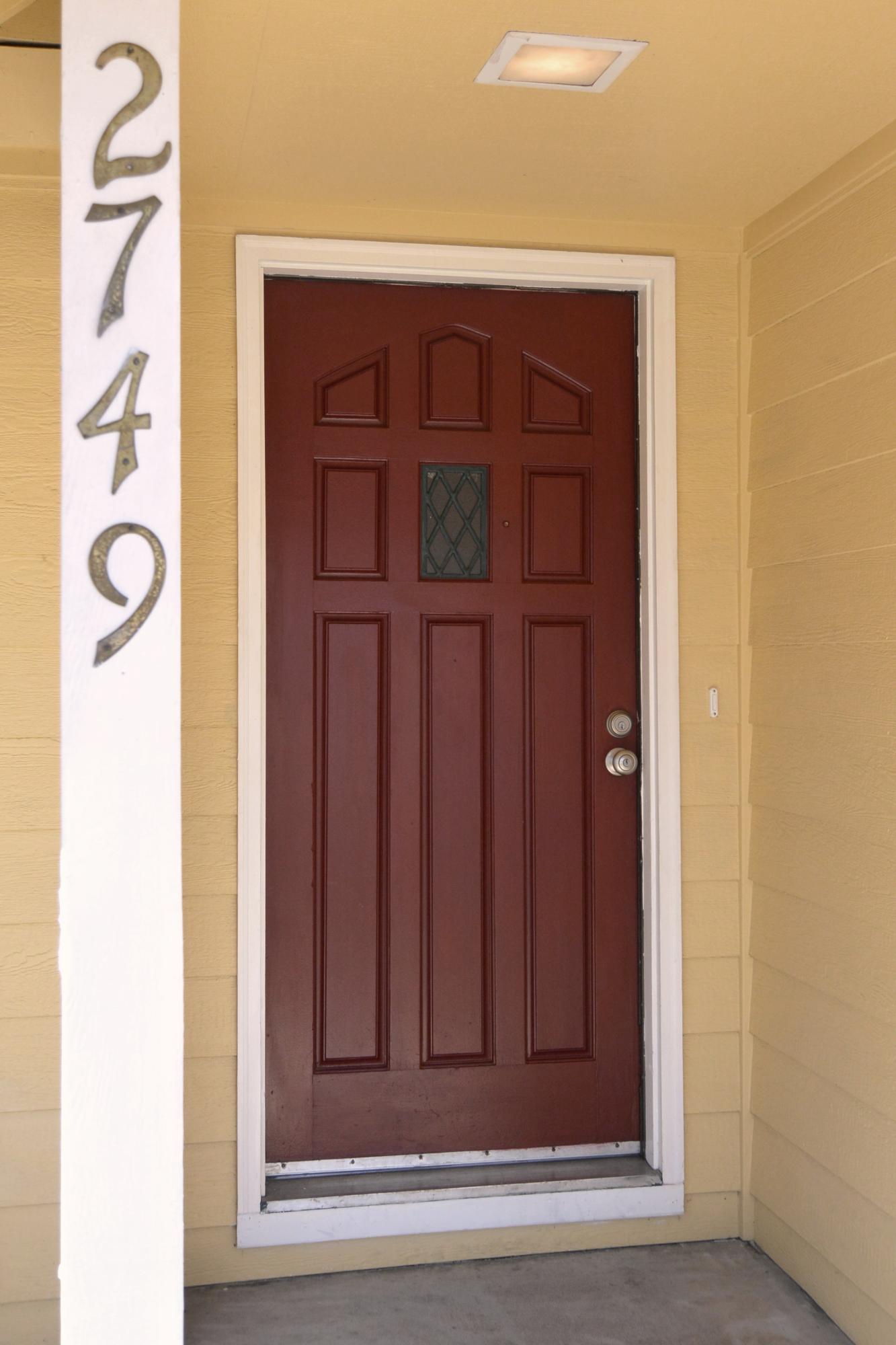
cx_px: 448
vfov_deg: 47.4
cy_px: 672
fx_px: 1531
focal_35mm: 41
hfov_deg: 32.6
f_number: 4.5
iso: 200
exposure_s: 1/200
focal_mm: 15.2
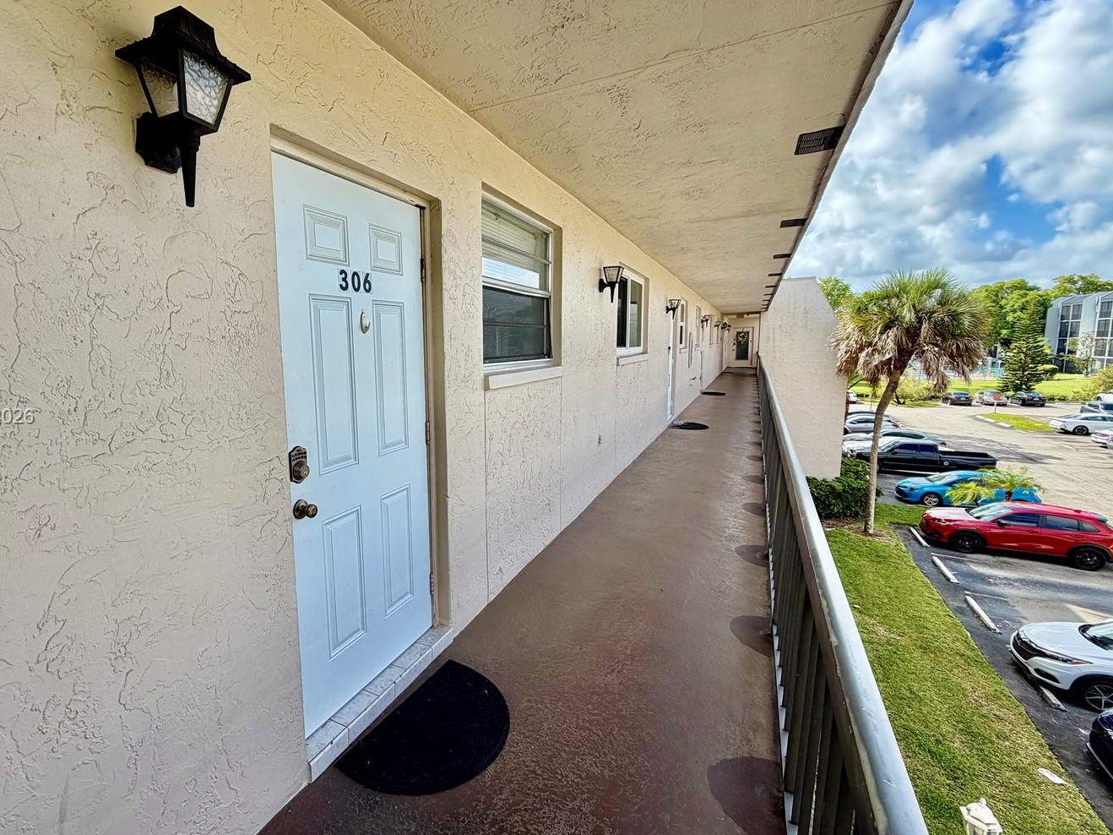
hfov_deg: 89.9
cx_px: 447
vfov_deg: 74.7
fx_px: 546
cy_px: 418
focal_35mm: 17
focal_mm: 2.22
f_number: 2.2
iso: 50
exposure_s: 1/502
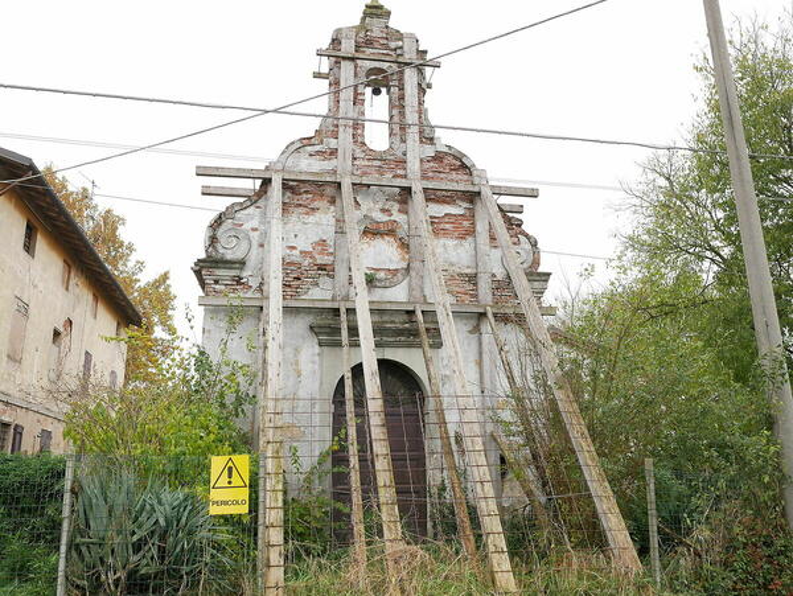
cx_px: 396
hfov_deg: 59.9
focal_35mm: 30
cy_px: 298
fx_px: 688
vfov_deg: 46.9
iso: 400
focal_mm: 15
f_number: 3.5
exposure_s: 1/400
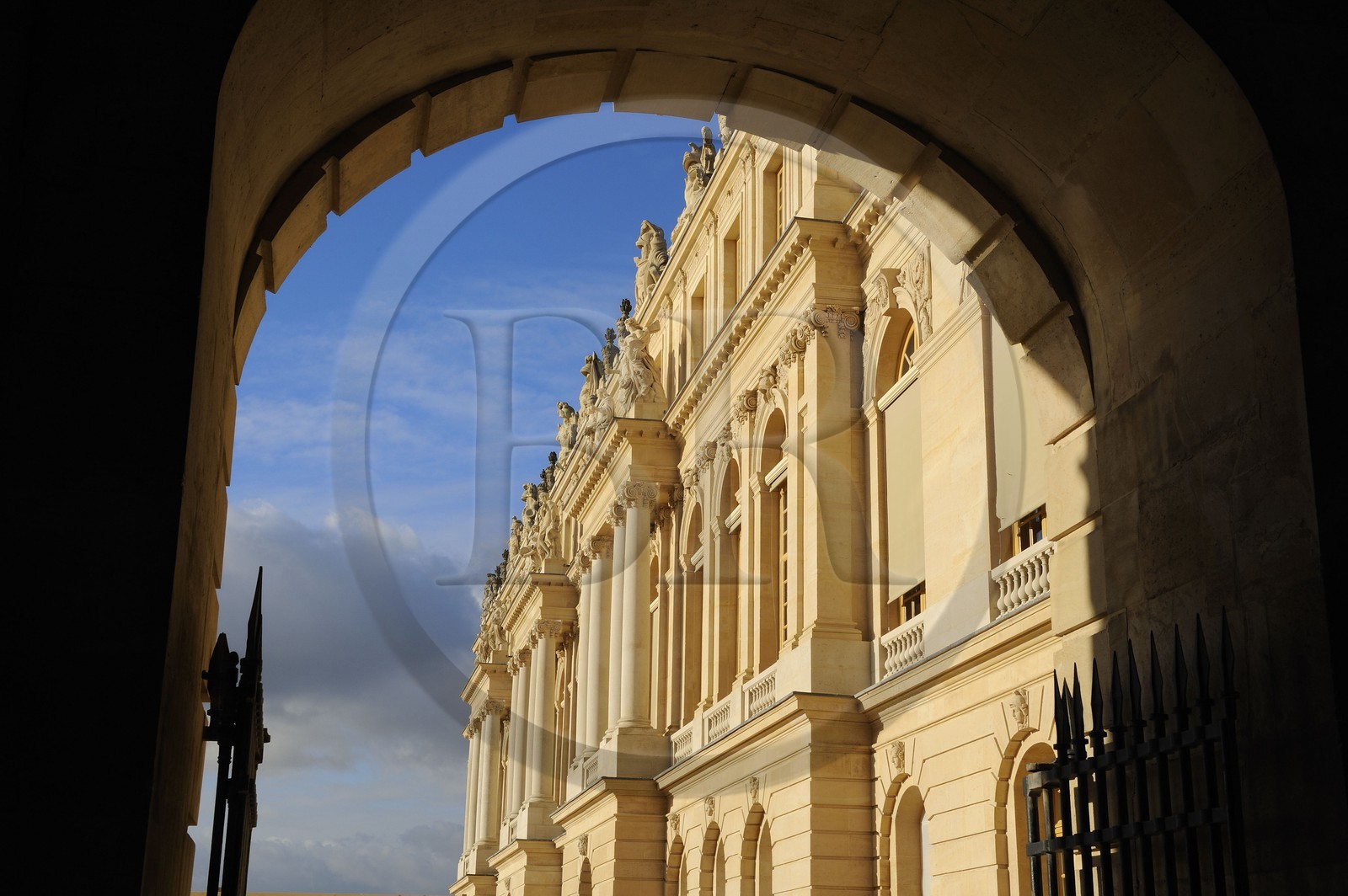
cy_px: 448
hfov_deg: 41.1
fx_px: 1796
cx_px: 674
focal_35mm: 48
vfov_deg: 28.0
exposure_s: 1/160
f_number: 16
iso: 200
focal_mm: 48
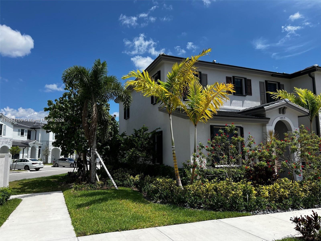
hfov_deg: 67.3
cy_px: 120
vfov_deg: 53.1
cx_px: 160
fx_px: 241
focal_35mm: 26
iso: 50
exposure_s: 1/3831
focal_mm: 5.7
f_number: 1.5
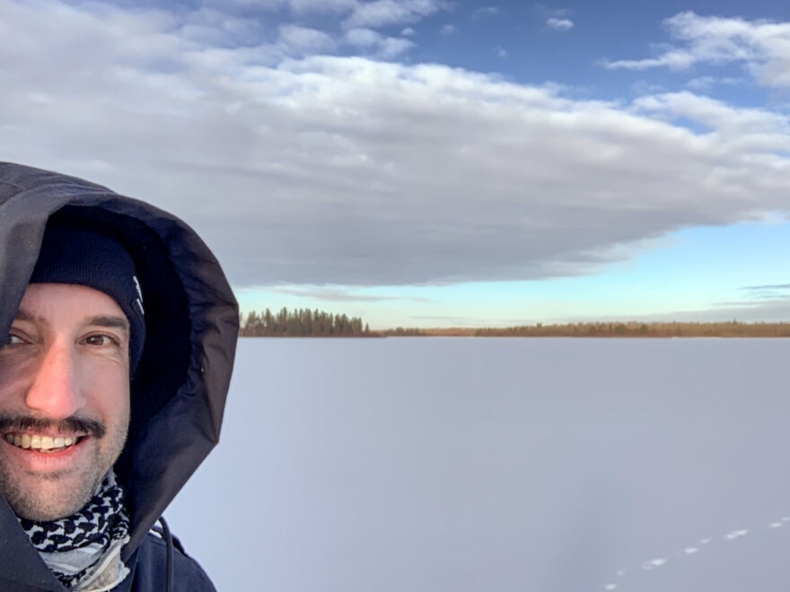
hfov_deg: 56.8
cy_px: 296
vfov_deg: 44.2
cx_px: 395
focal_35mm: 32
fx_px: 730
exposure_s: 1/500
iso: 16
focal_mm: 2.87
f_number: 2.2
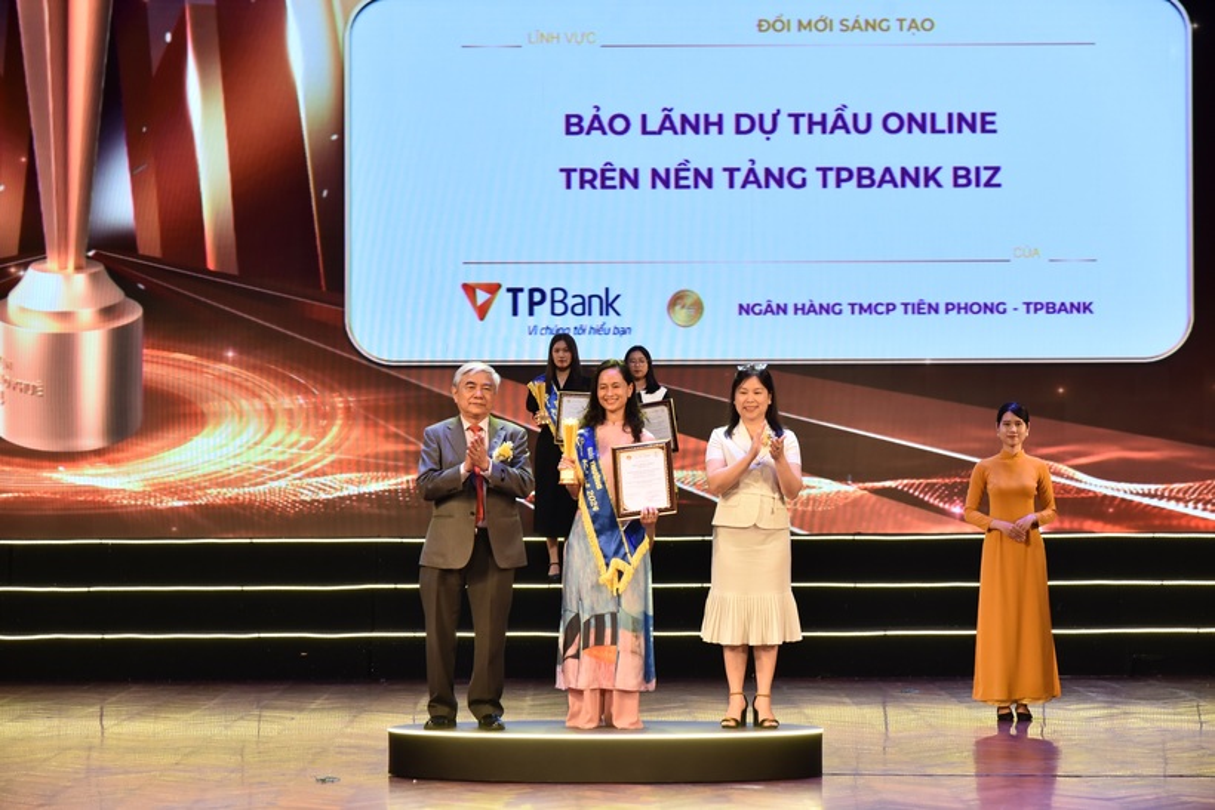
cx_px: 608
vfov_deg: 15.9
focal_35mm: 86
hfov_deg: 23.6
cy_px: 405
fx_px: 2903
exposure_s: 1/200
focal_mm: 86
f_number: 5
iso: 1000
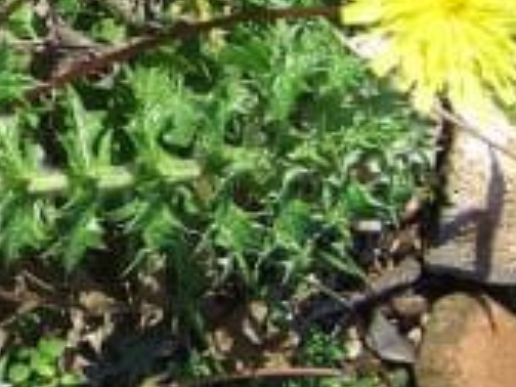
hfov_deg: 16.0
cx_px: -178
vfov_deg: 12.8
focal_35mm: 116
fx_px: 1729
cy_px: 137
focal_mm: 8
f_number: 4.8
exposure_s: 1/320
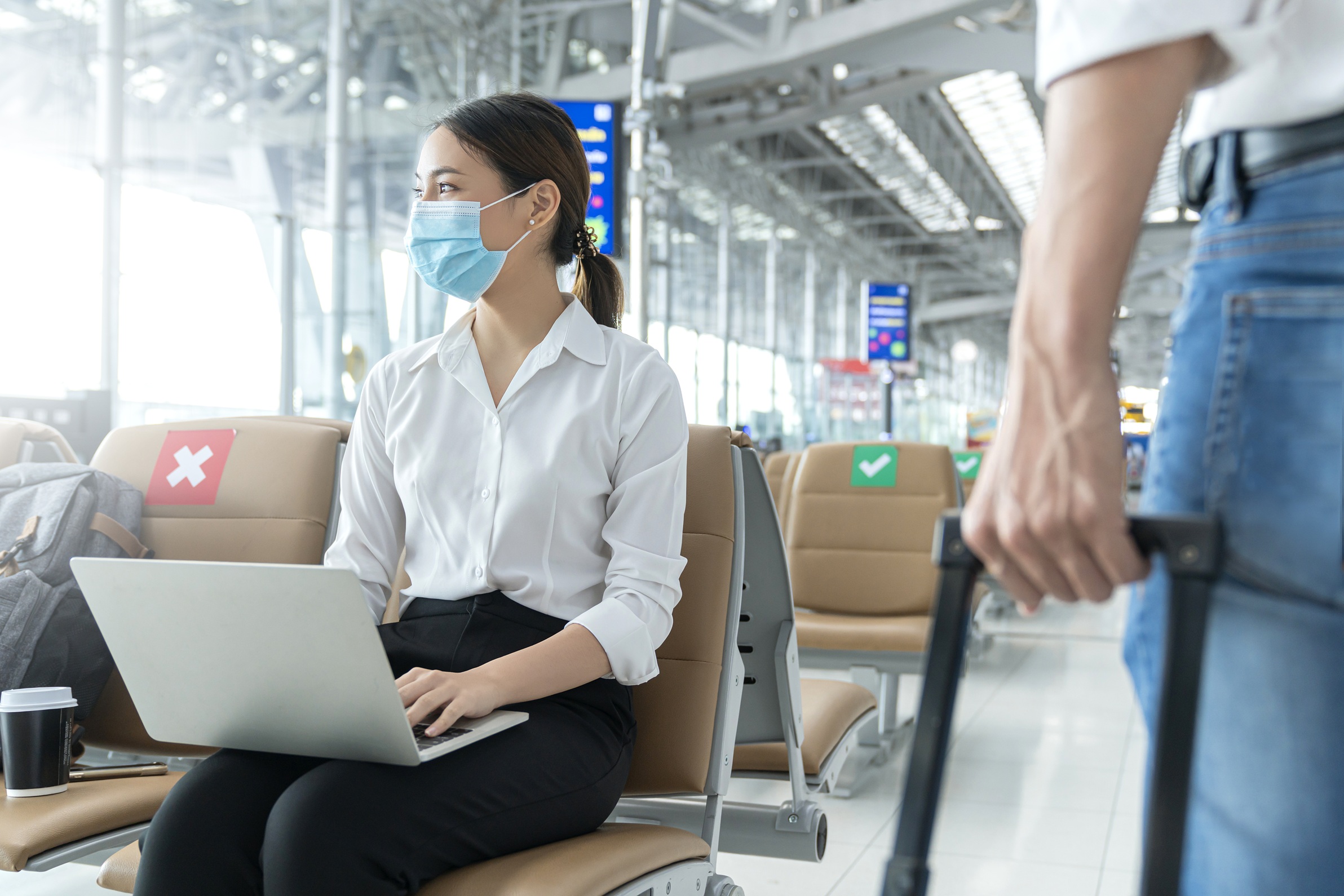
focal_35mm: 34
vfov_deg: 38.9
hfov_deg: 55.8
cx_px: 672
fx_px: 1269
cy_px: 448
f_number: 3.2
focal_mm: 34
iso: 500
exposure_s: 1/125
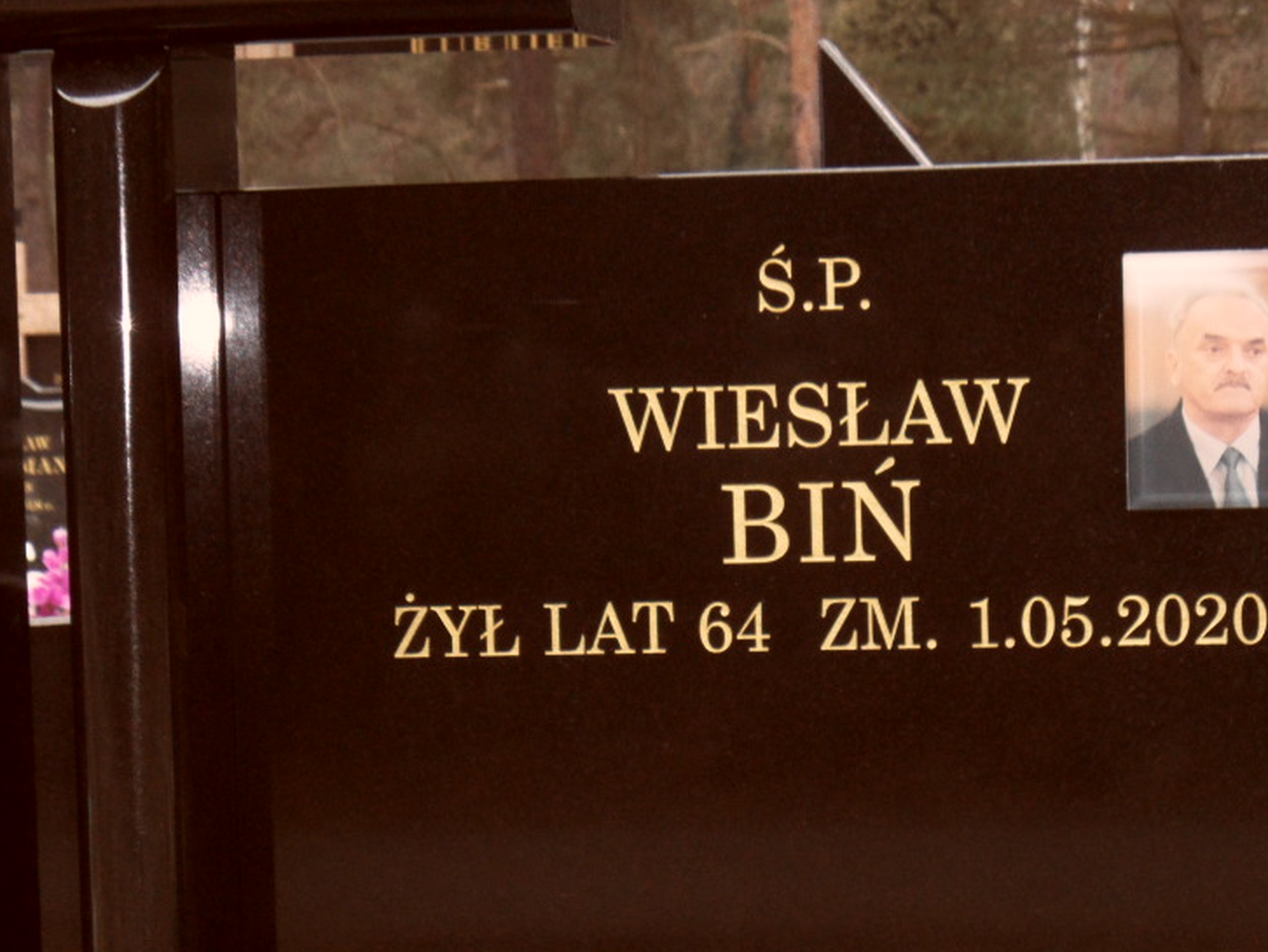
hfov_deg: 14.0
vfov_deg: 10.5
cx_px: 604
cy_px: 585
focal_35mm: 141
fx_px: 5167
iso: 200
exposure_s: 1/45
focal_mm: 16.3
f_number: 4.4
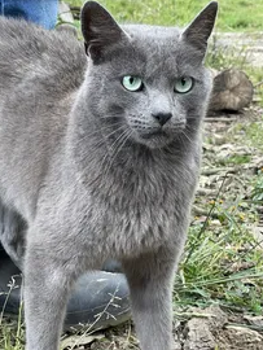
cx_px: 78
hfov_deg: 19.1
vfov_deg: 25.3
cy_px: 185
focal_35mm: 77
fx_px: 779
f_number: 2
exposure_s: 1/99
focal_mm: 6
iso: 100
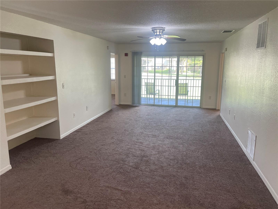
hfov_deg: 67.3
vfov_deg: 53.1
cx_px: 139
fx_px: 209
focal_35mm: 26
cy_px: 104
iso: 125
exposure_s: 1/120
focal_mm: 4.2
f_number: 1.6
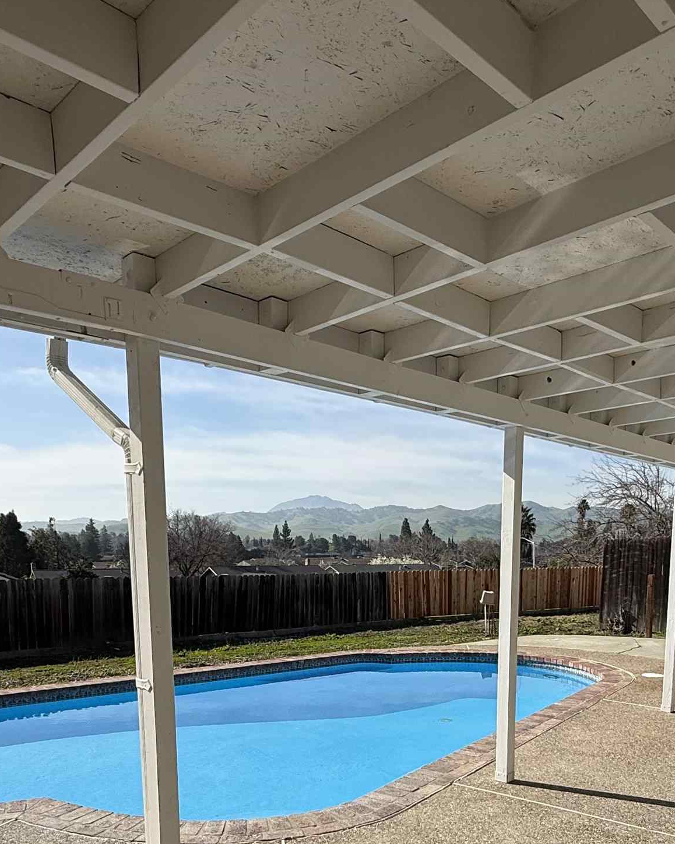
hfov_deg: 49.9
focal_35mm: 29
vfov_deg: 57.0
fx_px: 724
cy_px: 646
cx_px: 357
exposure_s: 1/3289
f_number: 2.2
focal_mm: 2.22
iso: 50
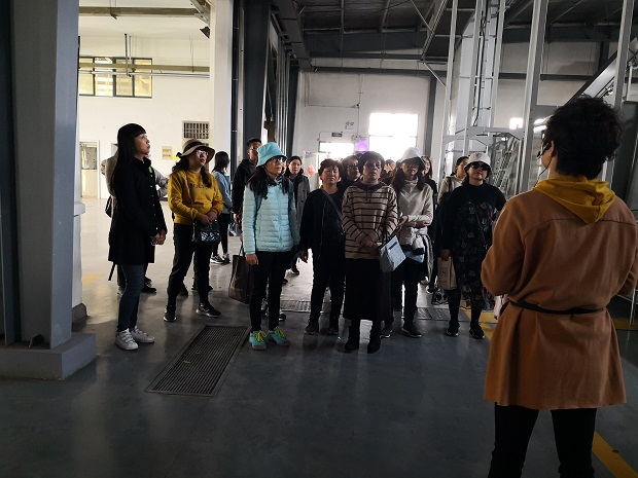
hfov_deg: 65.3
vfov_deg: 51.4
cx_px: 319
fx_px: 498
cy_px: 239
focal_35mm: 27
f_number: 1.6
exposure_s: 1/100
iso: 640
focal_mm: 3.95
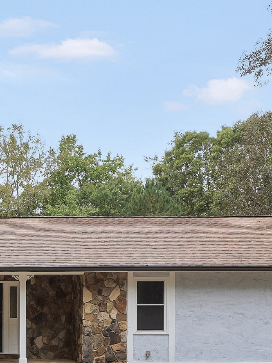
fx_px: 524
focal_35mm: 50
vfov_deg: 36.2
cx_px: -25
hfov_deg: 26.8
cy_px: 315
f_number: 5
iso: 100
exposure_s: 1/100
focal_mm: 10
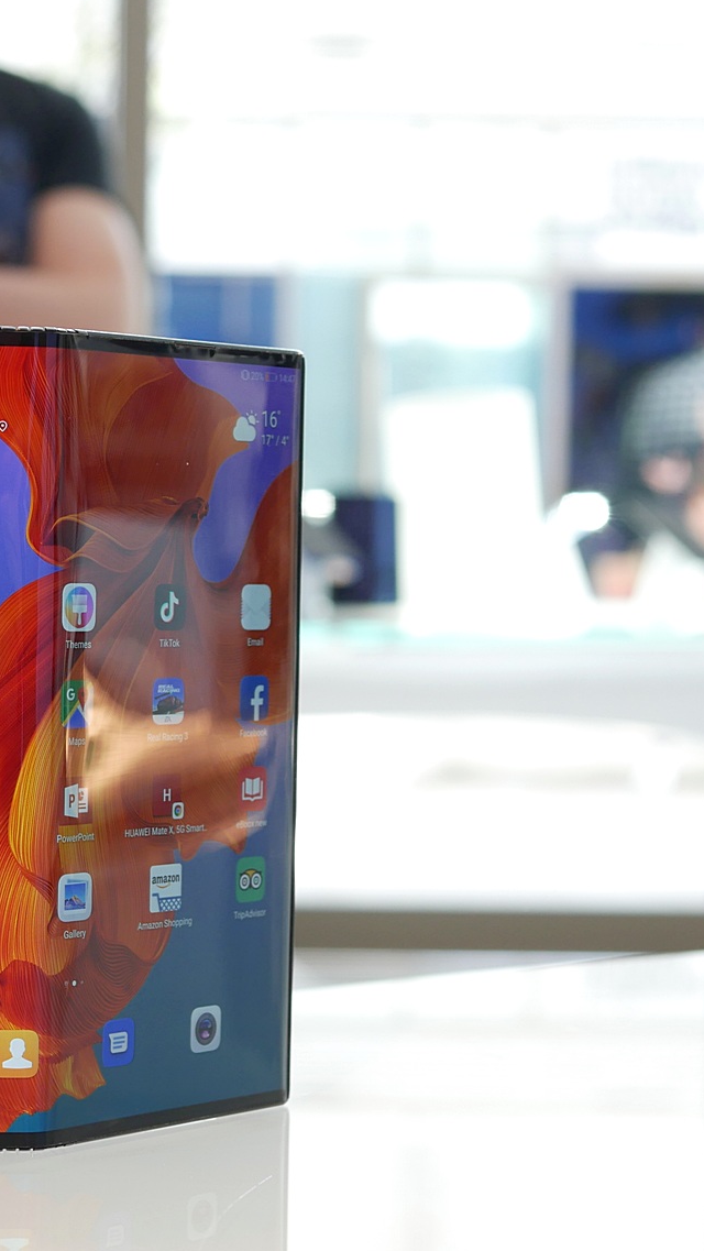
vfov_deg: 23.1
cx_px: 191
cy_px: 737
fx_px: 3052
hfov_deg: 13.1
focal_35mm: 92
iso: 200
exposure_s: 1/125
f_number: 3.5
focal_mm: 25
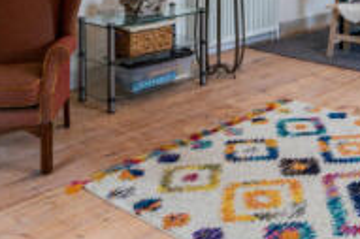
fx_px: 550
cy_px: -82
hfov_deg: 35.6
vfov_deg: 21.8
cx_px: 265
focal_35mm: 55
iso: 400
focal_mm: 16
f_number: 11
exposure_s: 1/20
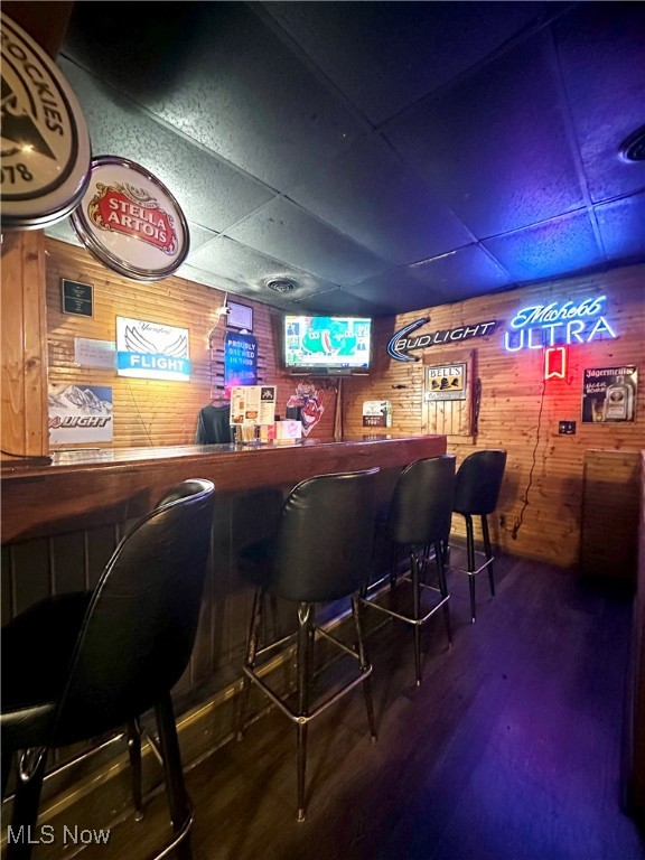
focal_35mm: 14
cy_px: 430
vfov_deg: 102.1
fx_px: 348
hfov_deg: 85.7
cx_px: 322
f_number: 2.2
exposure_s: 1/30
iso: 1250
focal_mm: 2.22
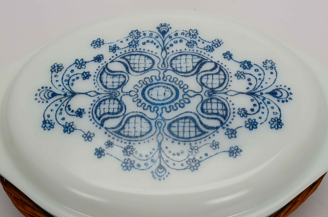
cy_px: 108
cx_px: 164
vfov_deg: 25.6
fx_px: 477
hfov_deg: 37.9
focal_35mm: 52
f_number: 22
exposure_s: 1/160
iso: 100
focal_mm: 35
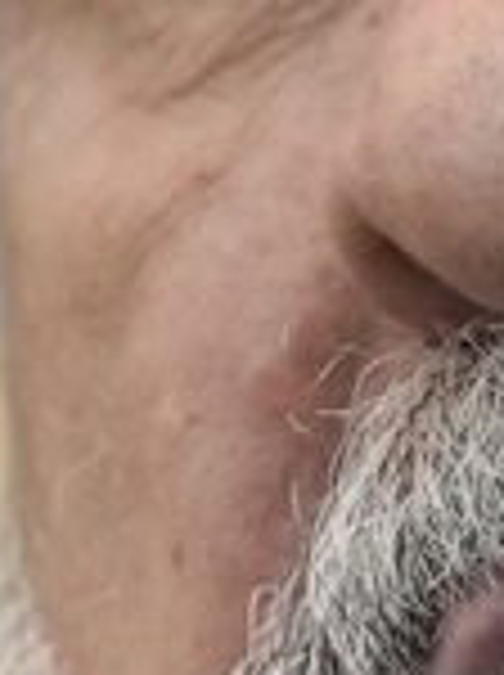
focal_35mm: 1747
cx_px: 711
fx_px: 34011
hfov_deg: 0.8
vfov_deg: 1.1
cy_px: 22
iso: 1600
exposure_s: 1/200
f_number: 3.5
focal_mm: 200
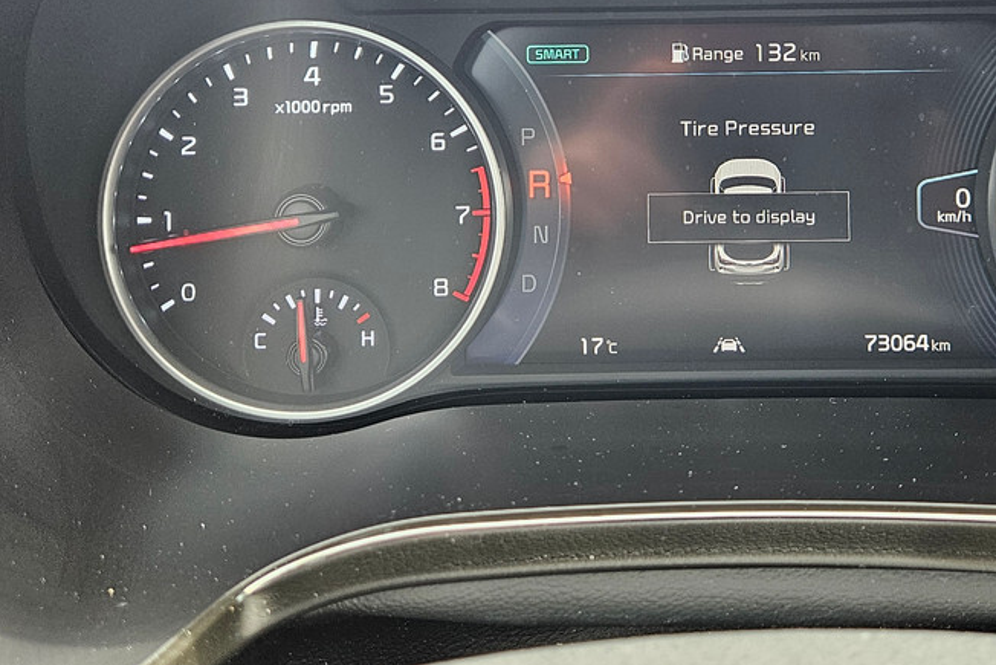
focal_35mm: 44
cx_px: 684
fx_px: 1218
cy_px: 79
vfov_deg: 29.4
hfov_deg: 43.7
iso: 160
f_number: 1.8
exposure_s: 1/120
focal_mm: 5.4
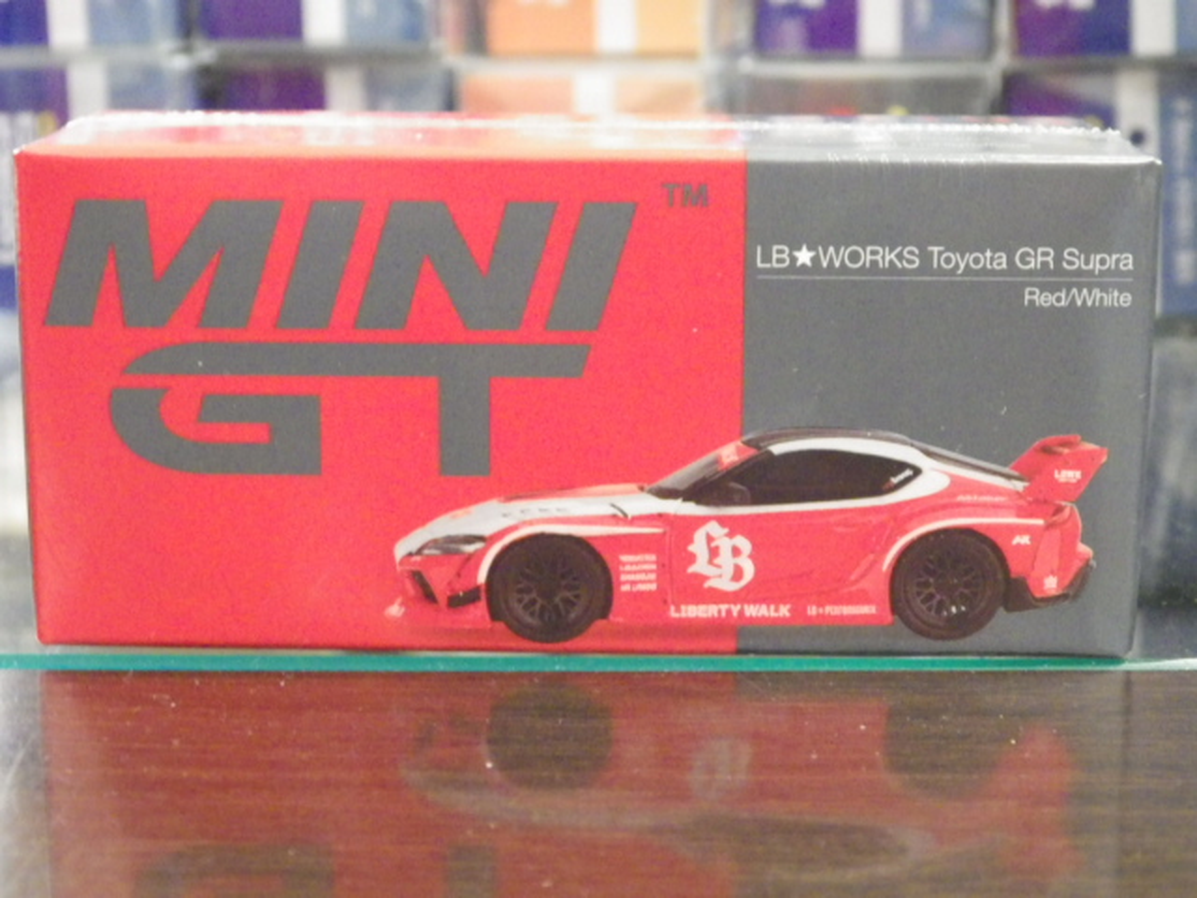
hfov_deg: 27.4
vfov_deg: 20.7
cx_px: 598
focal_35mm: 71
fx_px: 2455
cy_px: 449
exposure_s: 1/25
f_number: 4.2
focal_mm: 12.8
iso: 1600
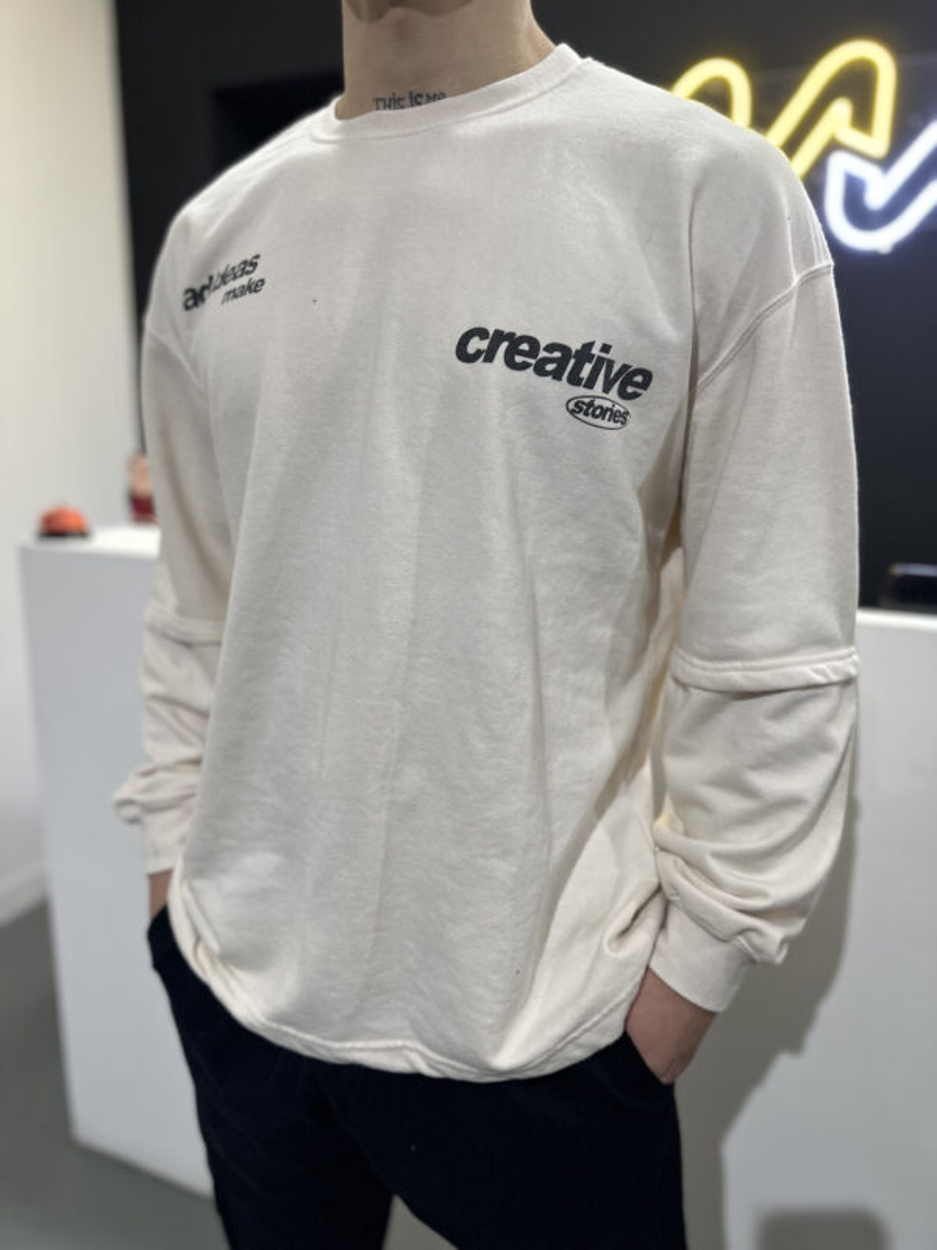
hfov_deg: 56.8
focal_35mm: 24
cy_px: 625
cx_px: 468
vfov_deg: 71.6
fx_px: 866
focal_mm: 6.86
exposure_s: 1/100
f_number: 1.78
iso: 160
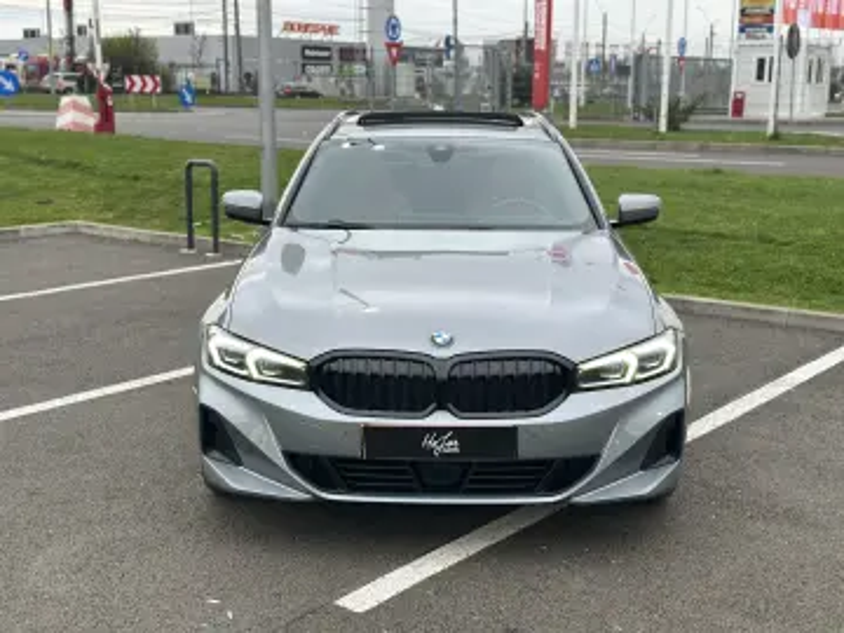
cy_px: 316
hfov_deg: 39.7
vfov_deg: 30.3
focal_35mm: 48
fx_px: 1170
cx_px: 422
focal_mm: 6.86
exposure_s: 1/98
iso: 125
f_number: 1.78
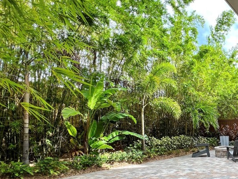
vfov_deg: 52.7
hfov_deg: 57.7
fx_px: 172
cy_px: 132
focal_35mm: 25
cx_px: 221
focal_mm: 1.57
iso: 32
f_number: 1.8
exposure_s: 1/240
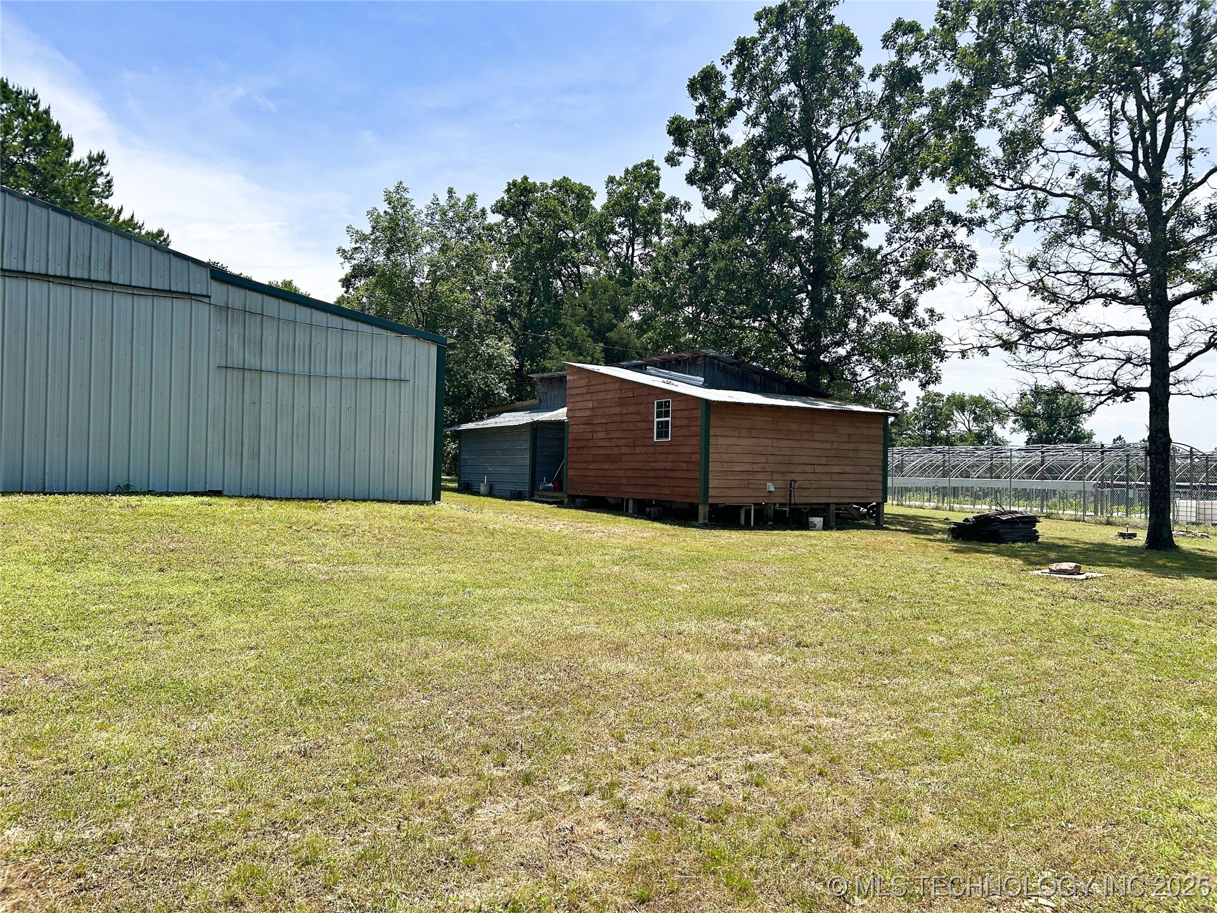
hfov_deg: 67.3
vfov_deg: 53.1
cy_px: 456
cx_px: 608
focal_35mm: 26
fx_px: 914
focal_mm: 5.7
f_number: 1.5
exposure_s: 1/3831
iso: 50
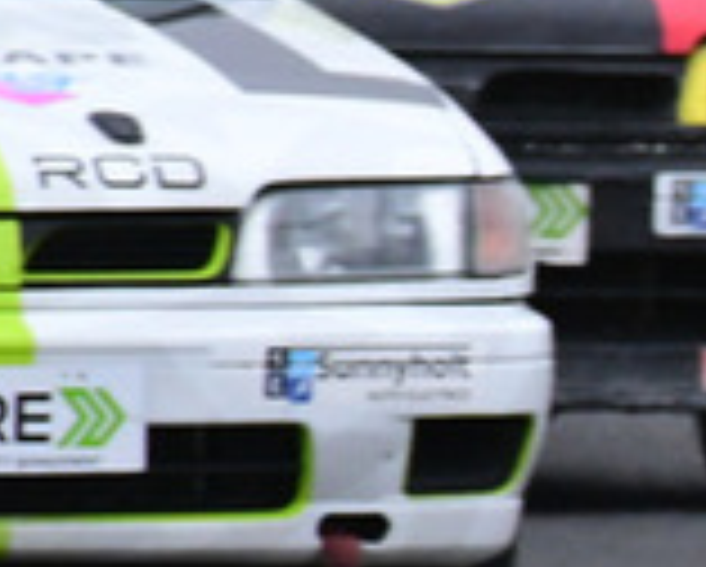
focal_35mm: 3588
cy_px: 490
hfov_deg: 0.5
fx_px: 75064
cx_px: 1790
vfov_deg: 0.4
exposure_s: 1/640
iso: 2500
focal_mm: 500
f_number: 10
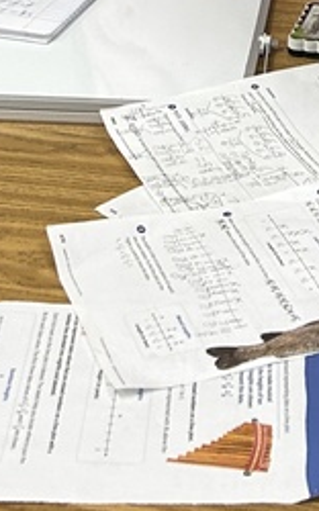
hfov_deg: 11.5
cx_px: 264
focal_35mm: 113
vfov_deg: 16.8
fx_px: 1574
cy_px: -249
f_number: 1.5
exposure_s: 1/60
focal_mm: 5.7
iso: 125
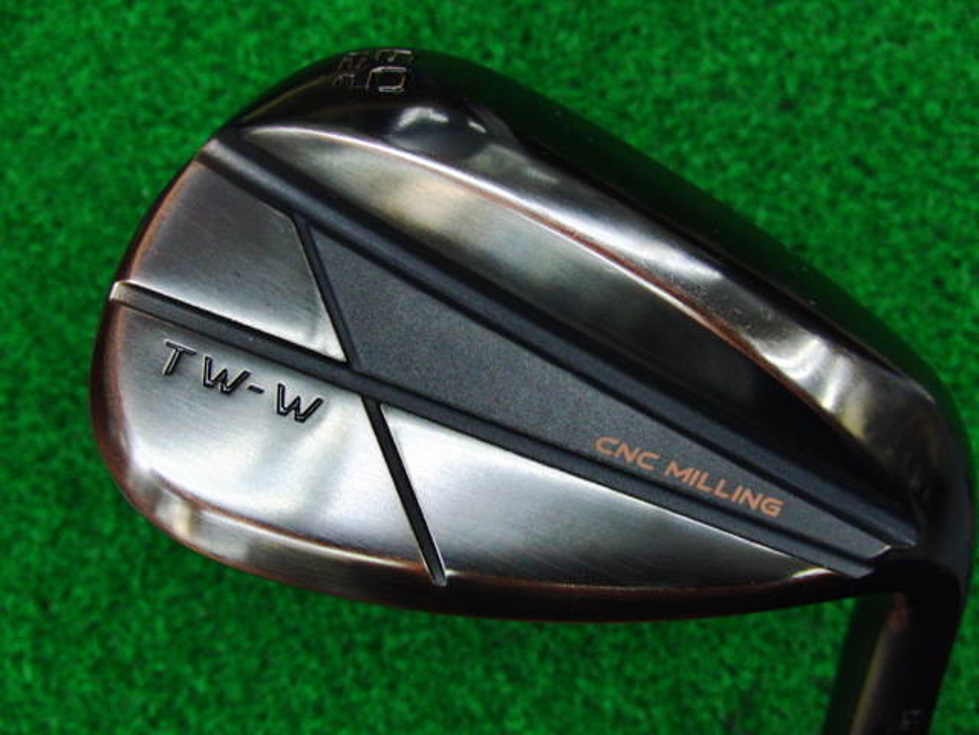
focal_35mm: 37
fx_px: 1046
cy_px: 368
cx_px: 490
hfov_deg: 50.1
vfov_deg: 38.7
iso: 400
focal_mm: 6.42
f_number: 3.6
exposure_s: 1/60
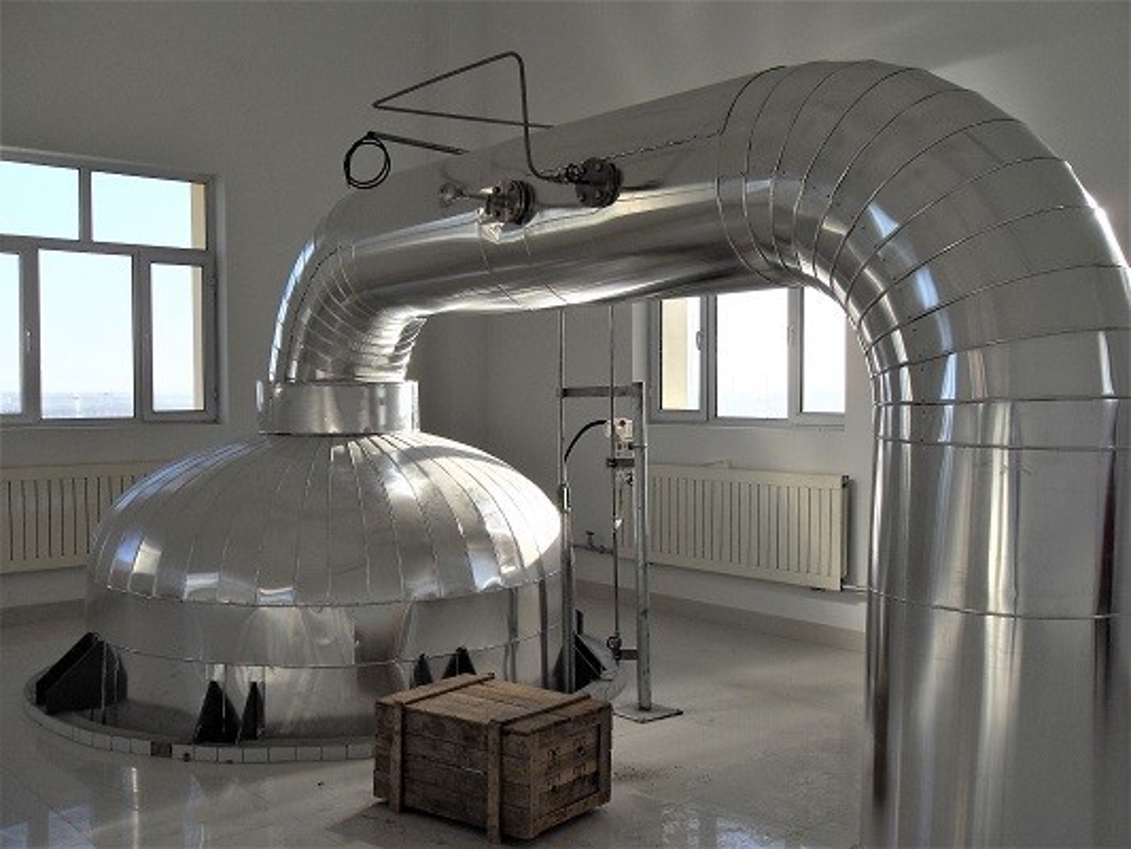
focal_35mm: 35
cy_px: 424
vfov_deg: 40.7
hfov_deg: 52.6
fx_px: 1144
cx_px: 566
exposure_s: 1/350
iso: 80
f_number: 3.5
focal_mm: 6.3
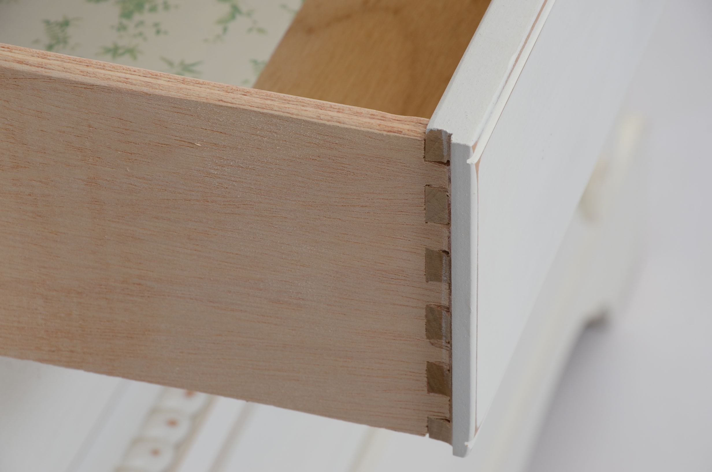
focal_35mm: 158
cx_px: 356
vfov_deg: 8.7
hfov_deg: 13.1
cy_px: 236
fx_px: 3109
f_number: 9
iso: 200
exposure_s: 1/60
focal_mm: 105
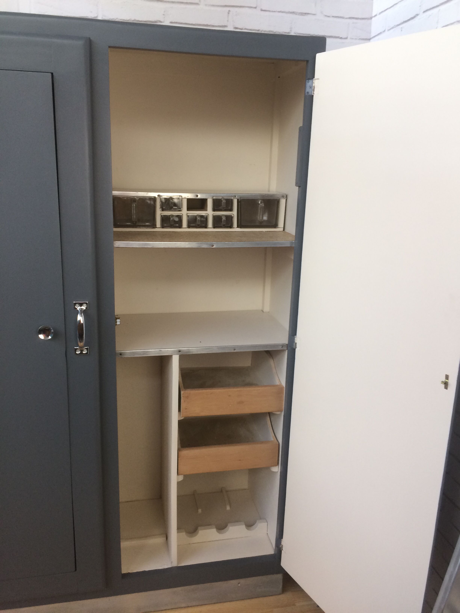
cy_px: 306
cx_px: 230
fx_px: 514
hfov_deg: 48.2
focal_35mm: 29
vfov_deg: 61.7
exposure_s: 1/33
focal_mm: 4.15
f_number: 2.2
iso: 50
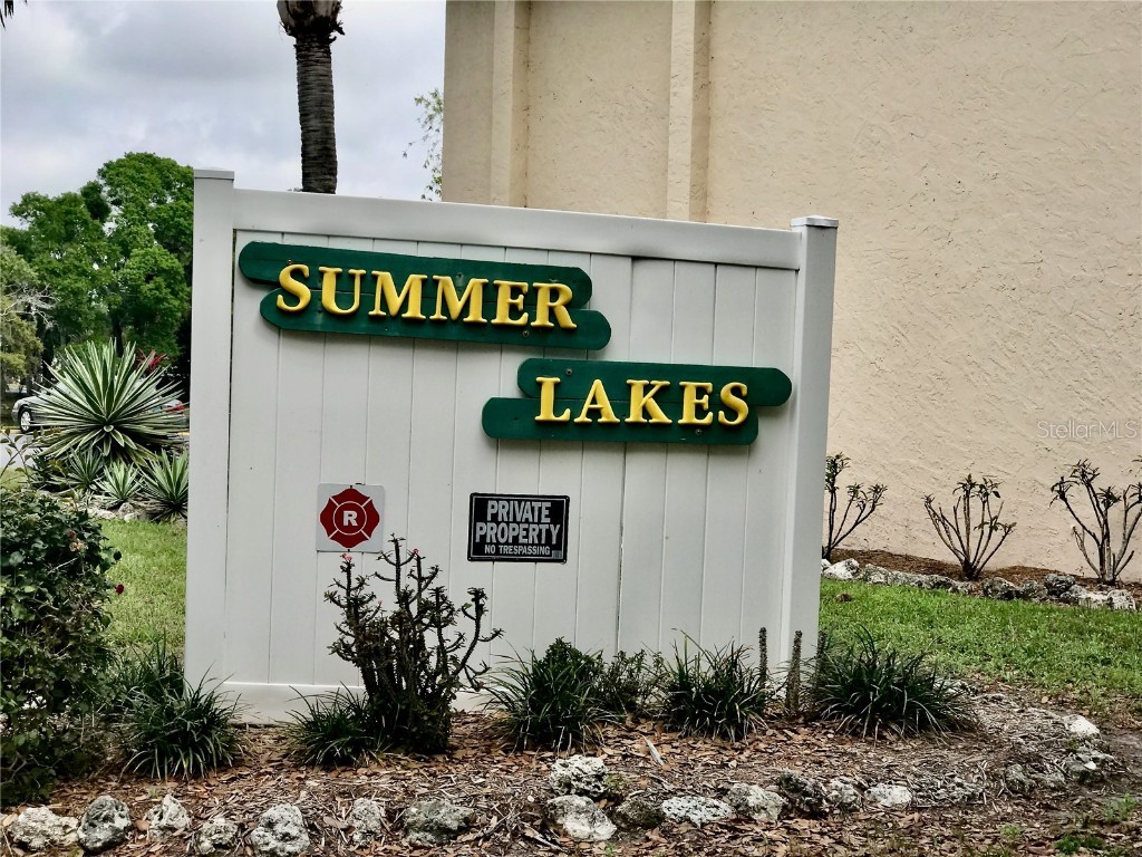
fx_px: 1880
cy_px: 428
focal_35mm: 57
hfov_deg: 33.8
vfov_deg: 25.7
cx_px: 571
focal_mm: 6.6
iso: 20
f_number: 2.8
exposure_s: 1/679
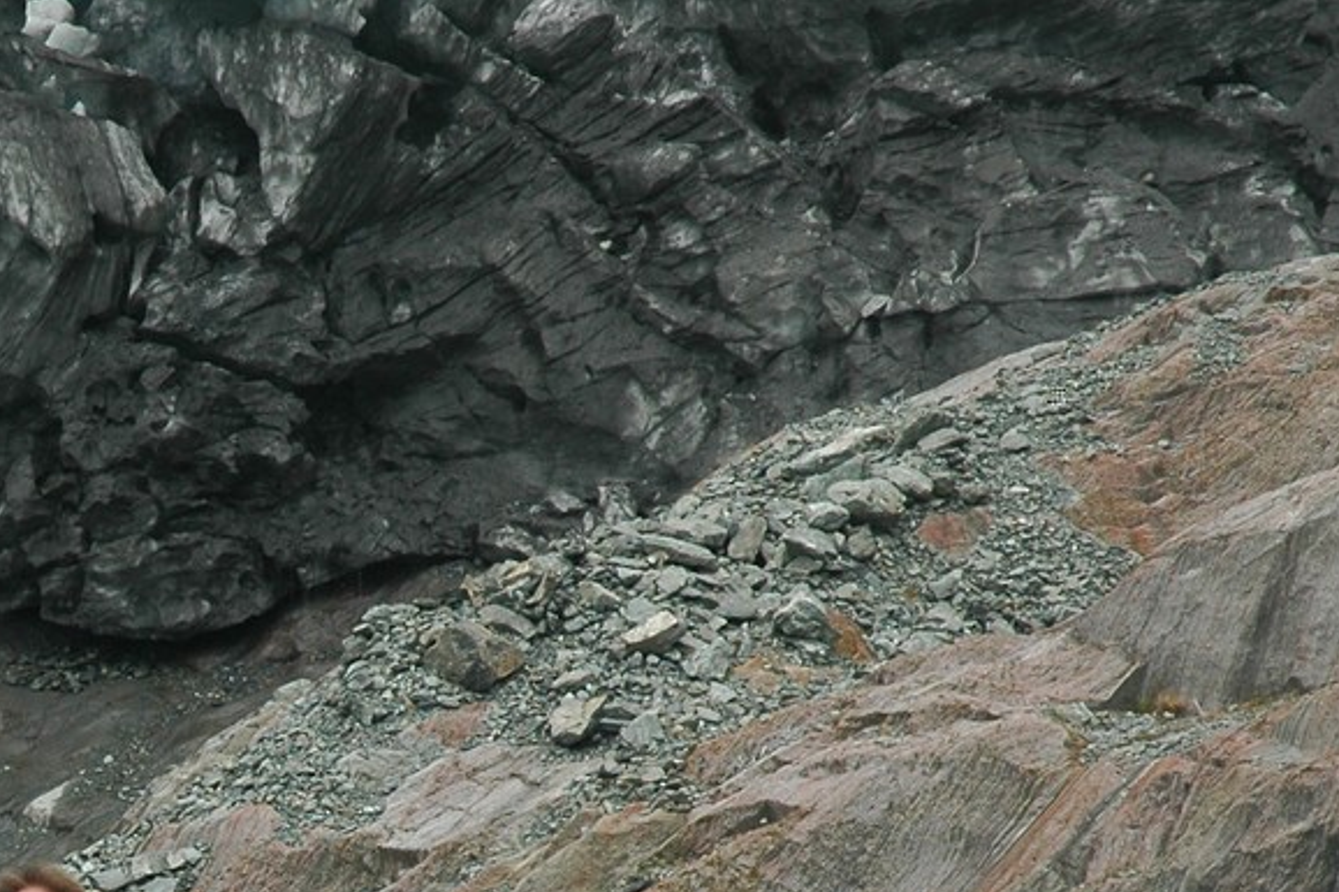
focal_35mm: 273
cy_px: 897
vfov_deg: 5.0
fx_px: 10151
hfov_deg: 7.5
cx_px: 65
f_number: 9
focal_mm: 70
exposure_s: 1/160
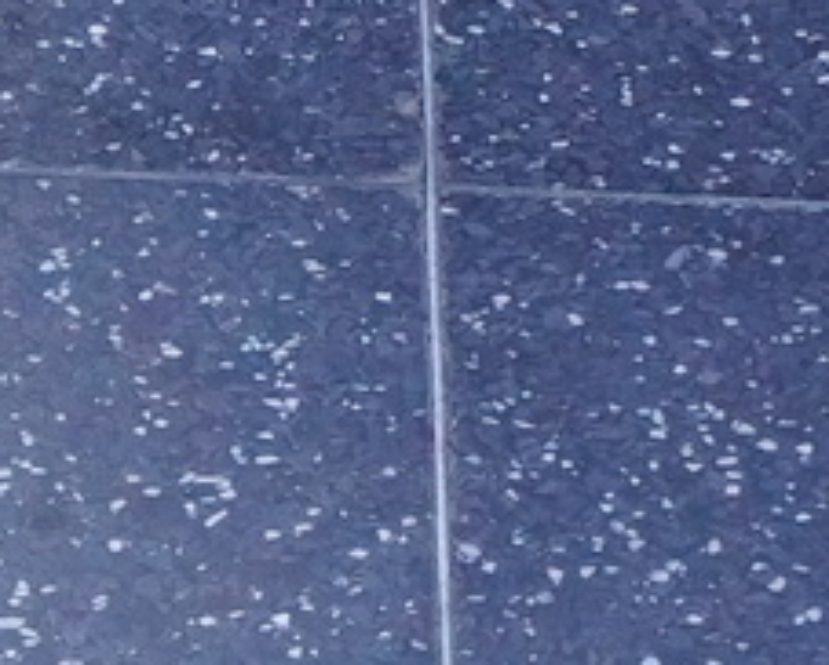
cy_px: 1469
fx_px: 7907
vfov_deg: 4.7
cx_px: -990
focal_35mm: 322
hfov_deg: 5.8
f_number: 8
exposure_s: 1/500
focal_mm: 35
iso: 3200
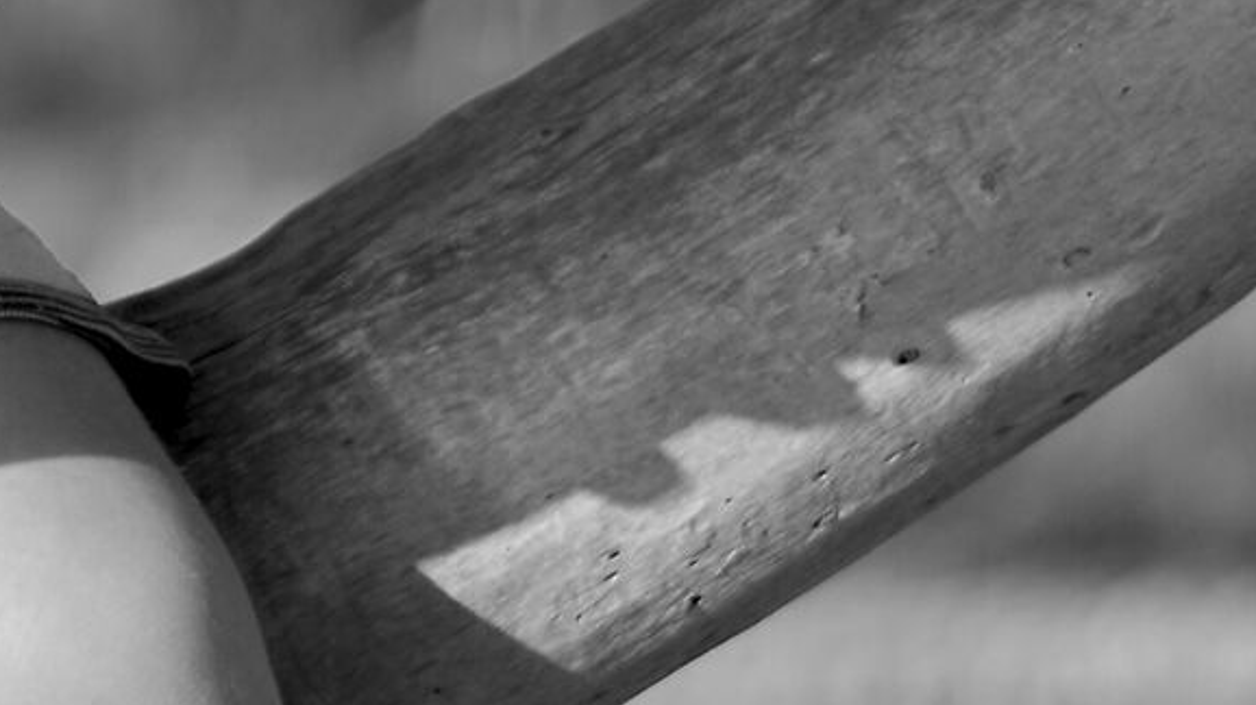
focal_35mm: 327
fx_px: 10886
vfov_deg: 3.7
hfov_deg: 6.5
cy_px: -879
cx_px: -866
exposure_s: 1/4000
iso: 100
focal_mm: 50
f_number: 1.8
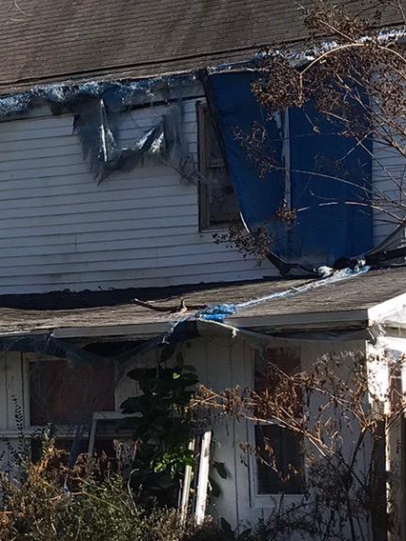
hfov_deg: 14.4
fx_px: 1579
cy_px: 290
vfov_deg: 19.4
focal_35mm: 101
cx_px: -3
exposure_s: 1/1520
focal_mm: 3.99
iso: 20
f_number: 1.8
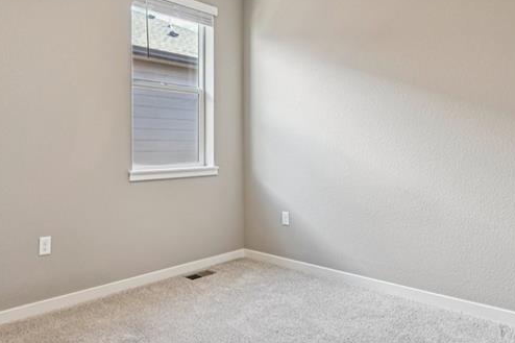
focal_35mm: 29
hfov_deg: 63.5
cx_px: 227
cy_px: 141
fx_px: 415
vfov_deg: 44.7
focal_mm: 14
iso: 400
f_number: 8
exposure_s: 1/13
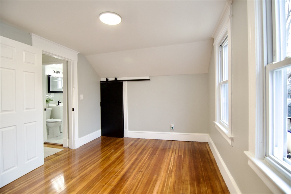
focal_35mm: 16
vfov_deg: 72.1
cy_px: 97
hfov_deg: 95.0
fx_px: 133
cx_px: 146
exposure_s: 1/60
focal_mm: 11
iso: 400
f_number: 4
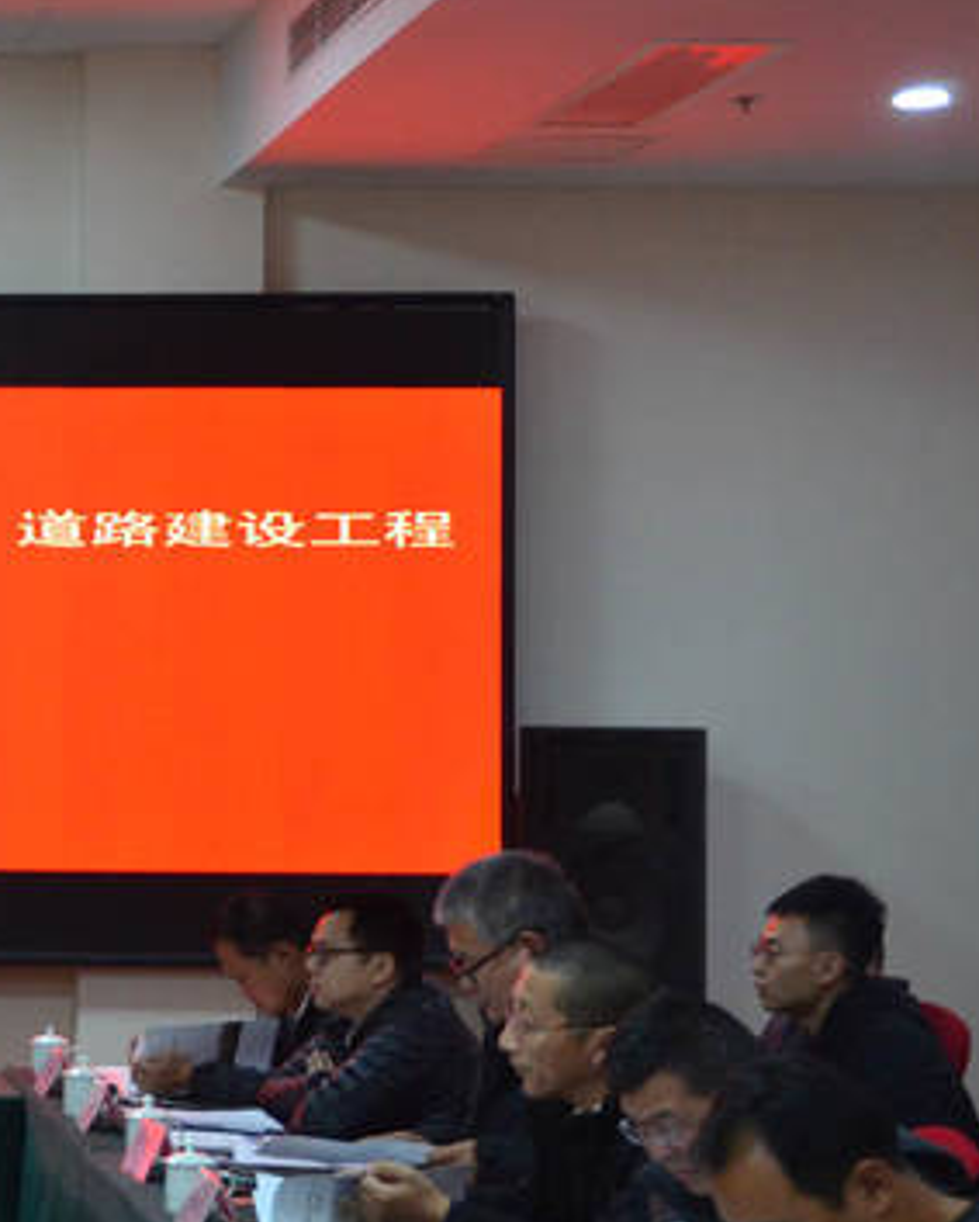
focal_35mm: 99
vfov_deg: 19.3
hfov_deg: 14.1
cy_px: 630
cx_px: -645
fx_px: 3593
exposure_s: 1/50
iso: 800
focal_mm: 25
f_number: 4
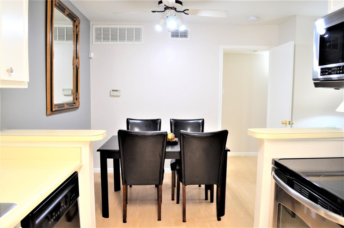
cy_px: 114
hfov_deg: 67.5
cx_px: 172
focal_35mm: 27
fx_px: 257
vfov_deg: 47.7
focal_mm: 18
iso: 800
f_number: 4
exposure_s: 1/60
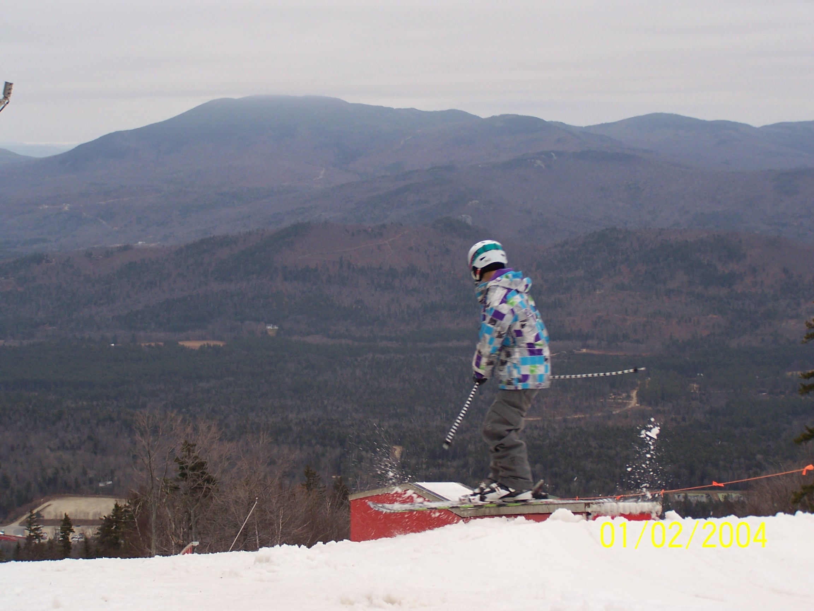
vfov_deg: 21.3
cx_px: 407
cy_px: 306
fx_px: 1623
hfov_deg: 28.2
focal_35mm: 69
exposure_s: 1/125
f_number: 3.2
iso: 80
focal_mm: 11.5
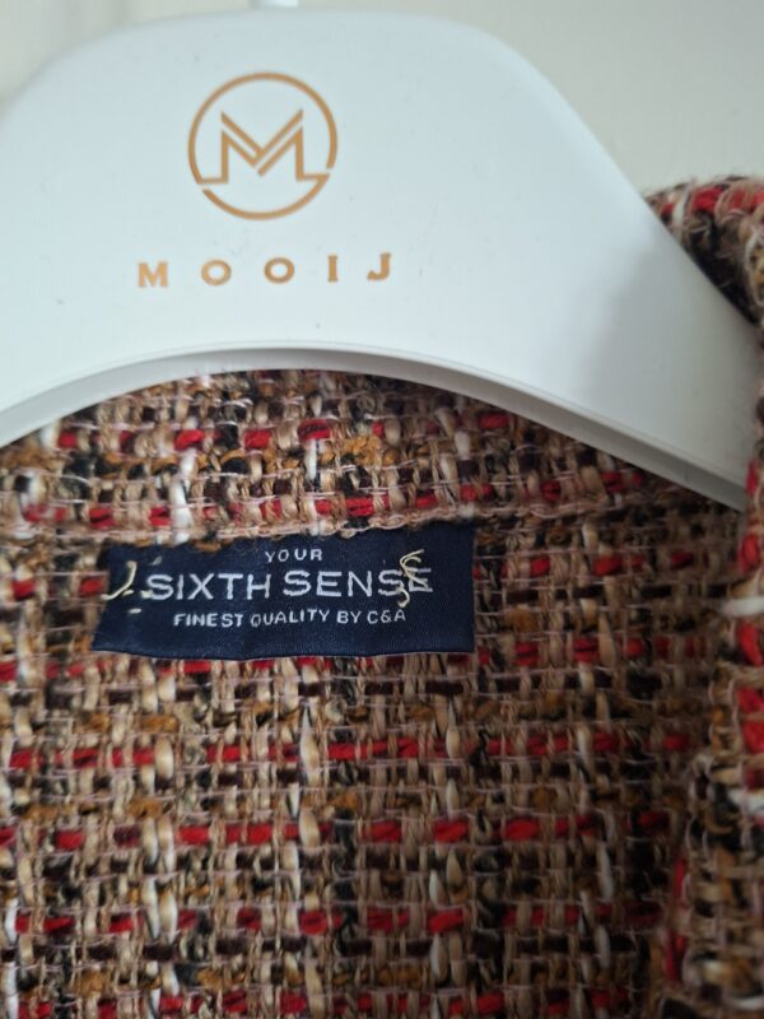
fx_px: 677
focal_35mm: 23
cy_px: 510
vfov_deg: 73.9
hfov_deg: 58.9
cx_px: 382
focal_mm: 5.54
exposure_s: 1/25
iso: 400
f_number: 1.8
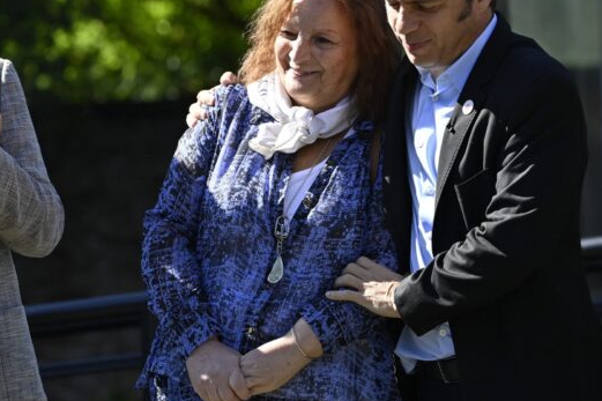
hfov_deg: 8.6
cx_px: 181
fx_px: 3978
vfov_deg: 5.8
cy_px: 151
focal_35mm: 238
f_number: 4.5
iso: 250
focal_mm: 155
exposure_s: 1/1000
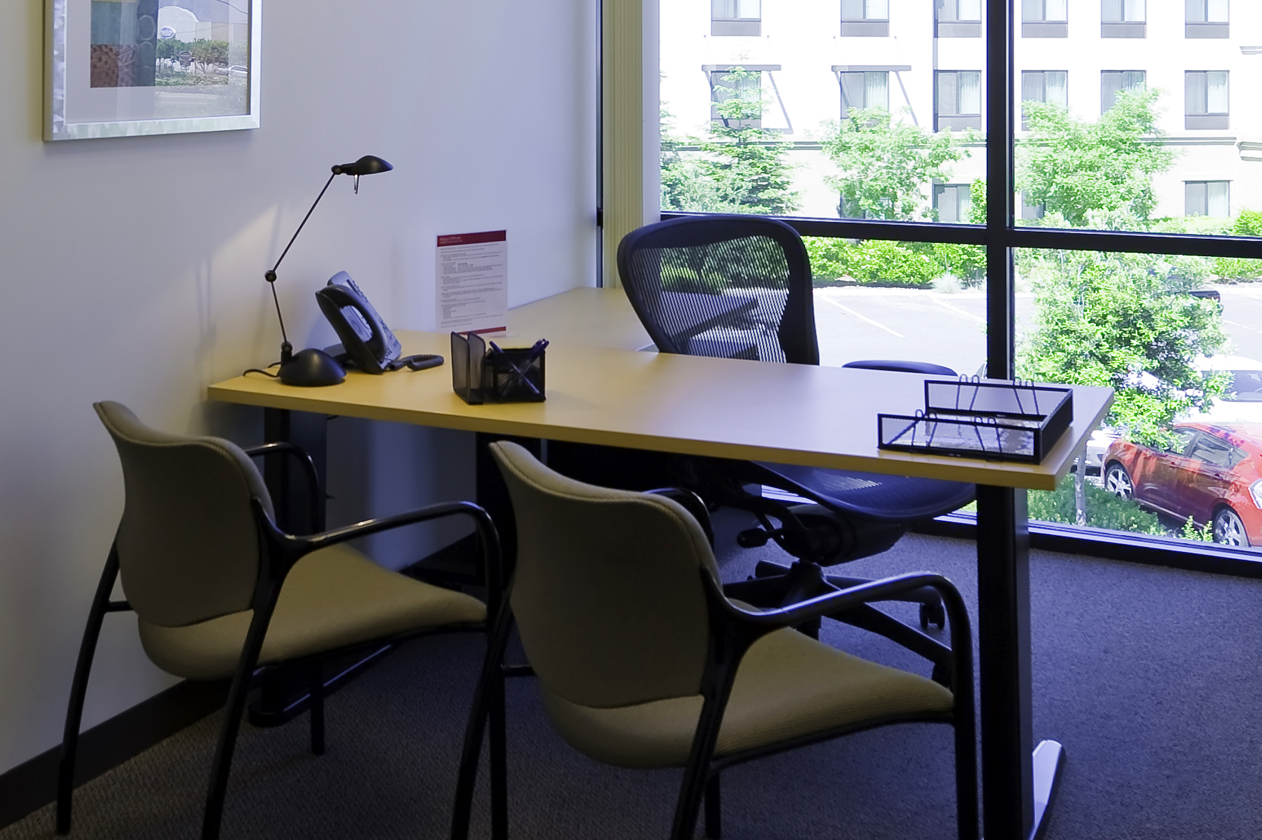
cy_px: 64
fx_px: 1506
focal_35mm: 43
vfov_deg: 29.7
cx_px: 630
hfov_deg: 45.5
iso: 200
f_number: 5
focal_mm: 19
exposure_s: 1/60
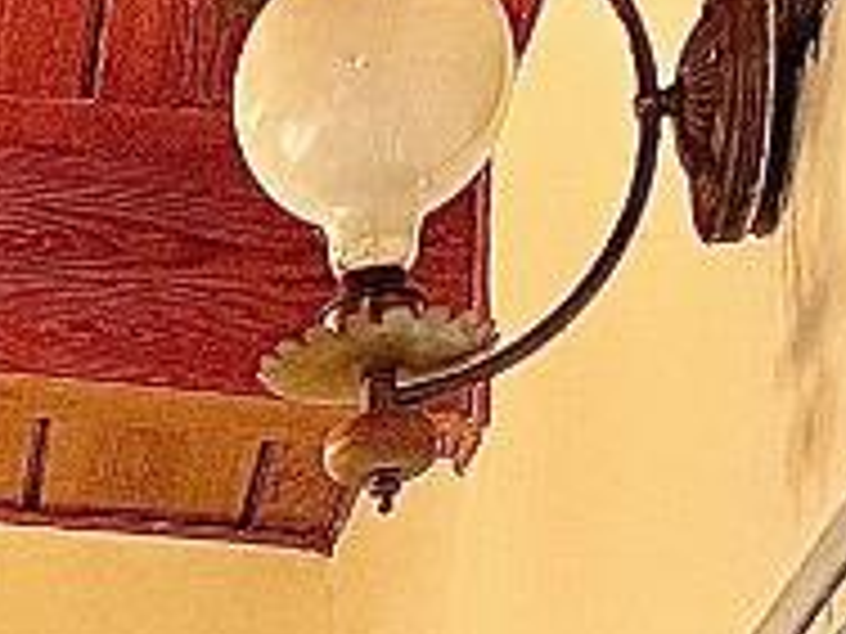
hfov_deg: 9.3
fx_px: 4668
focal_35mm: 191
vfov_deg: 6.8
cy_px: 2044
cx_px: -1188
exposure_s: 1/120
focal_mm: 6.76
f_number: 1.78
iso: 320
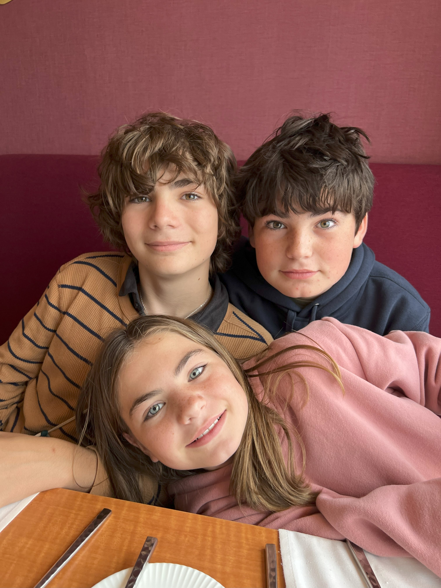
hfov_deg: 53.1
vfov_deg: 67.3
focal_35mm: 26
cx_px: 220
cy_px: 294
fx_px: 442
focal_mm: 5.7
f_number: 1.5
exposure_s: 1/98
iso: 100
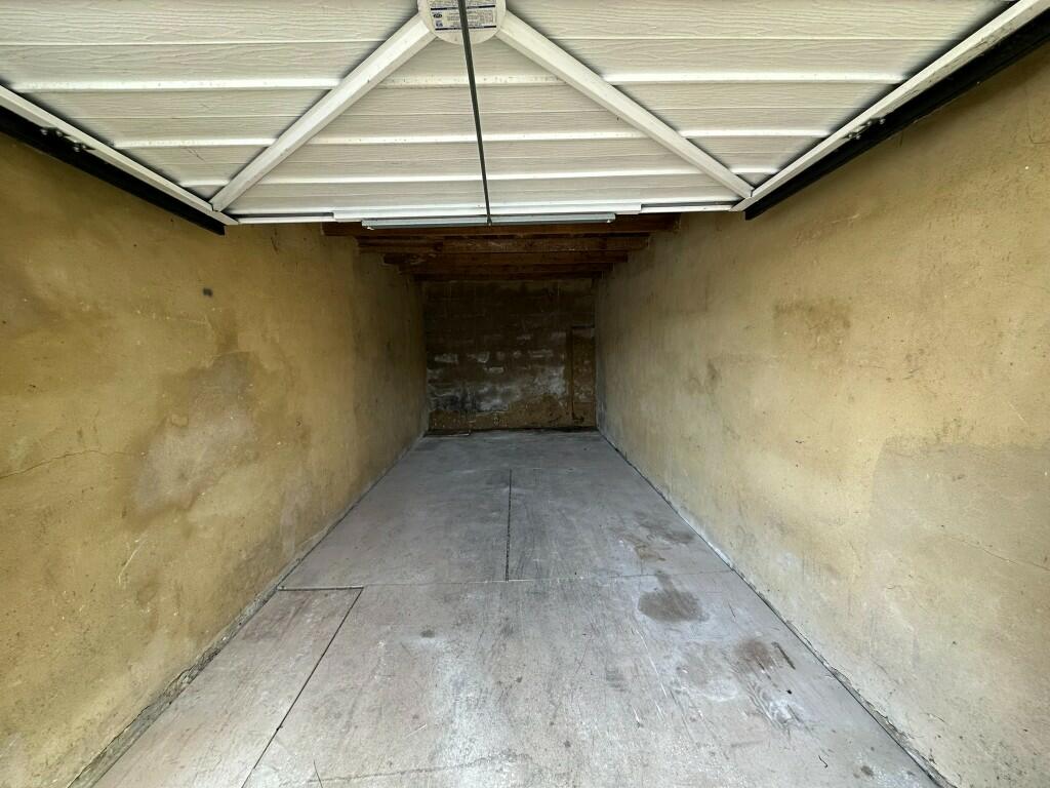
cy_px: 394
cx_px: 525
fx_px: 425
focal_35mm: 14
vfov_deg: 85.7
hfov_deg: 102.1
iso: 125
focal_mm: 2.22
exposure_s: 1/99
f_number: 2.2
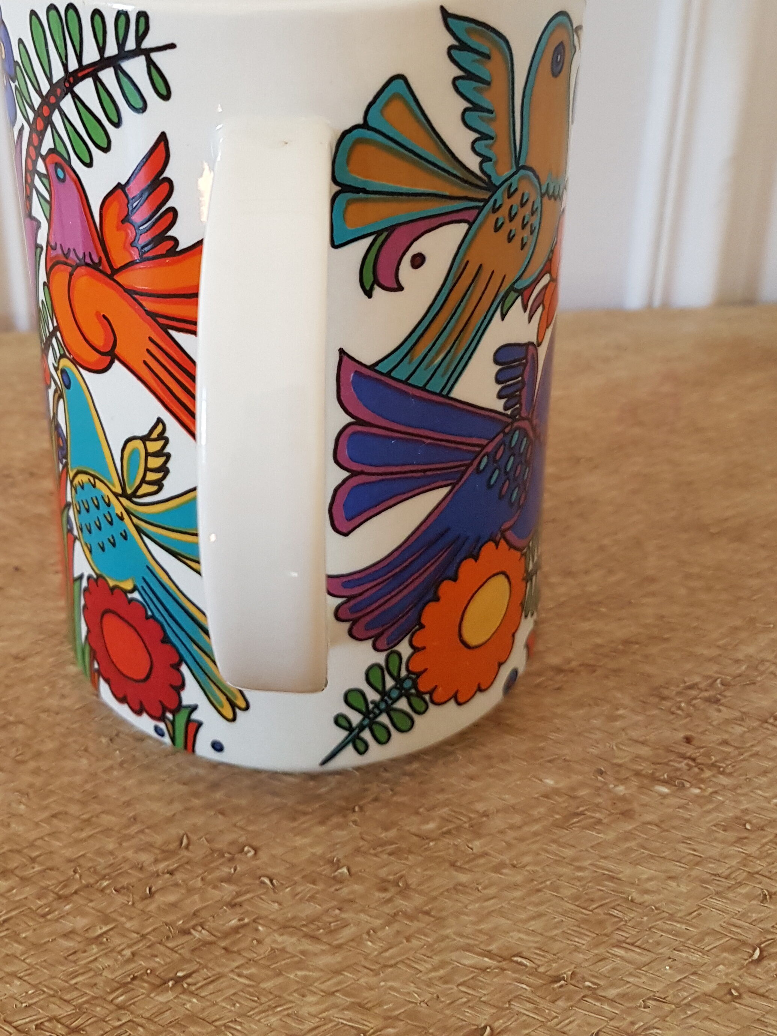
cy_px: 280
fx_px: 1137
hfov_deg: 37.4
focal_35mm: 38
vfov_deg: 47.4
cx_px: 279
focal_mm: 4.2
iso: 200
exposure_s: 1/60
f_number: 1.7
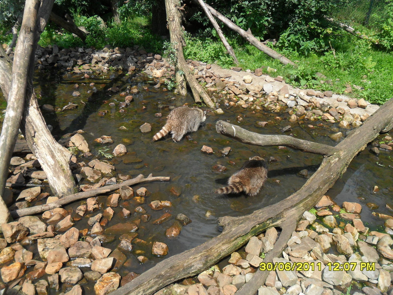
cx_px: 196
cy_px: 148
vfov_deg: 44.2
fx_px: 363
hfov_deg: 56.8
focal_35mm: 32
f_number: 3.7
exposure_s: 1/500
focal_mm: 5.7
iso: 100
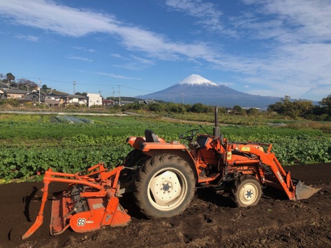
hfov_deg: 63.4
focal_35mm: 28
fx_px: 268
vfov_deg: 49.7
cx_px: 166
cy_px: 124
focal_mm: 3.99
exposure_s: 1/2288
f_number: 1.8
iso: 20
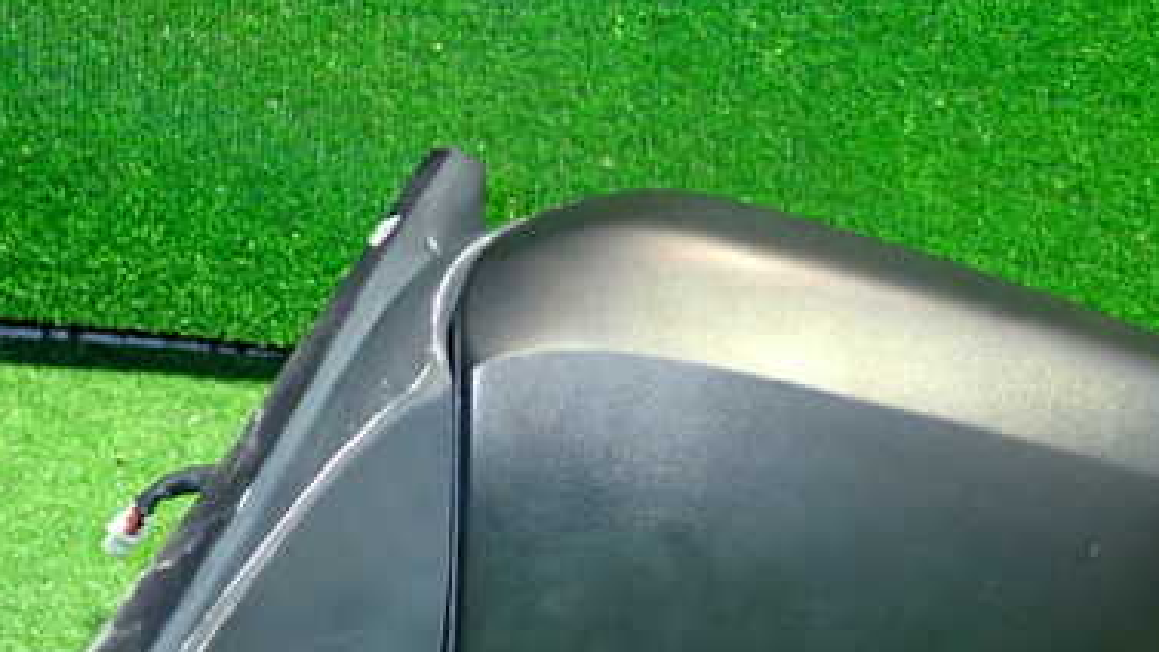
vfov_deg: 22.4
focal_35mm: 52
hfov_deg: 39.7
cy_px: 609
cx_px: 695
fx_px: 1598
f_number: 2.3
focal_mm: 5.4
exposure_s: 1/25
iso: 800
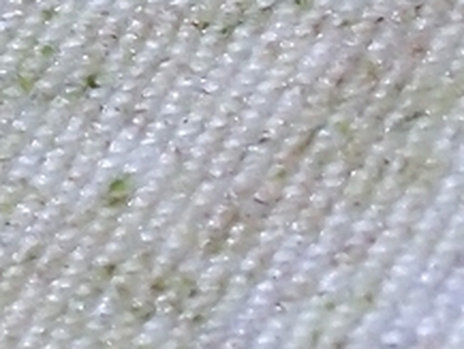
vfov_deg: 2.8
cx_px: -721
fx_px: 7055
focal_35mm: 526
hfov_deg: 3.7
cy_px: -350
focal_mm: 18
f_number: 6.3
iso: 200
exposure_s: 1/320
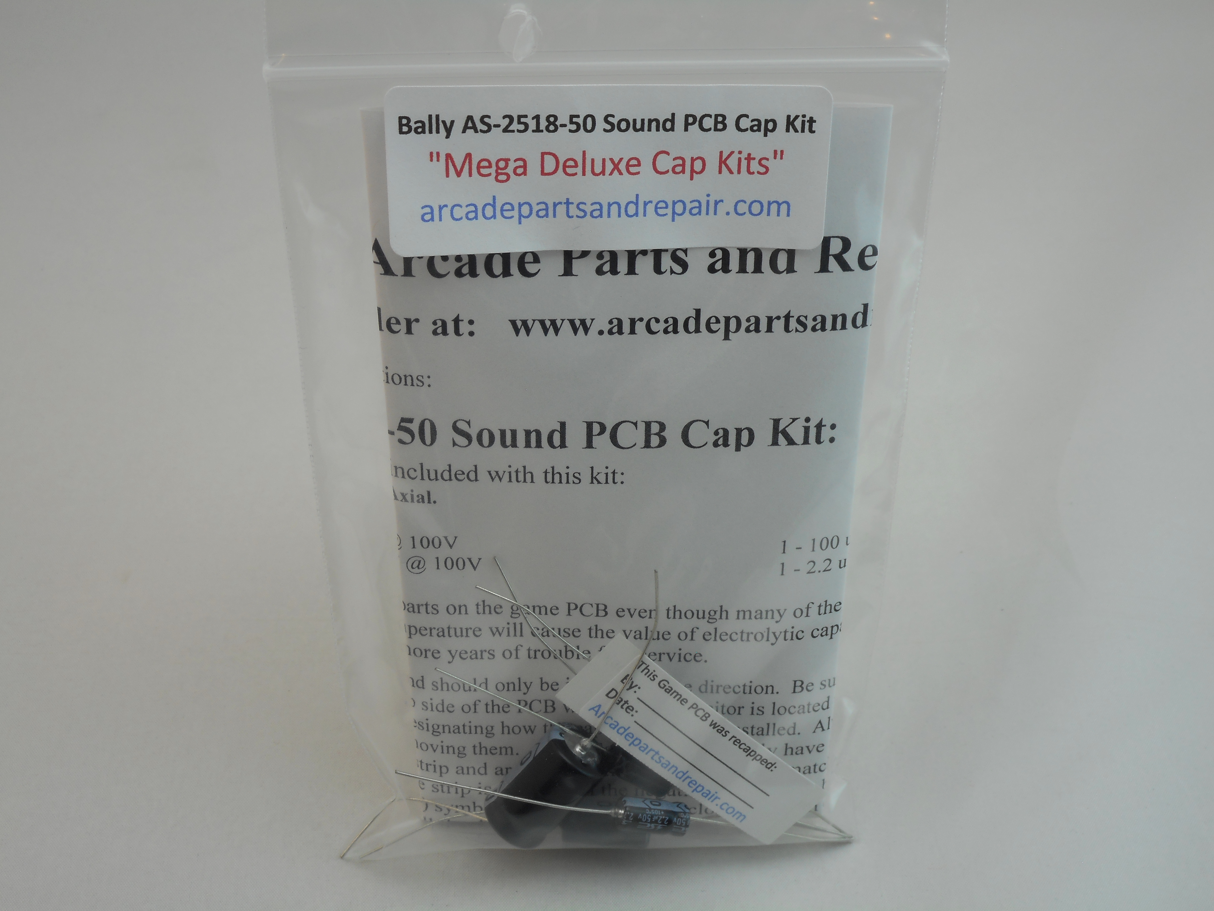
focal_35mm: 51
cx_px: 607
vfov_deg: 28.6
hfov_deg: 37.5
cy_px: 456
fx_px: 1789
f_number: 4.9
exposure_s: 1/40
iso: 80
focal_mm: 9.1
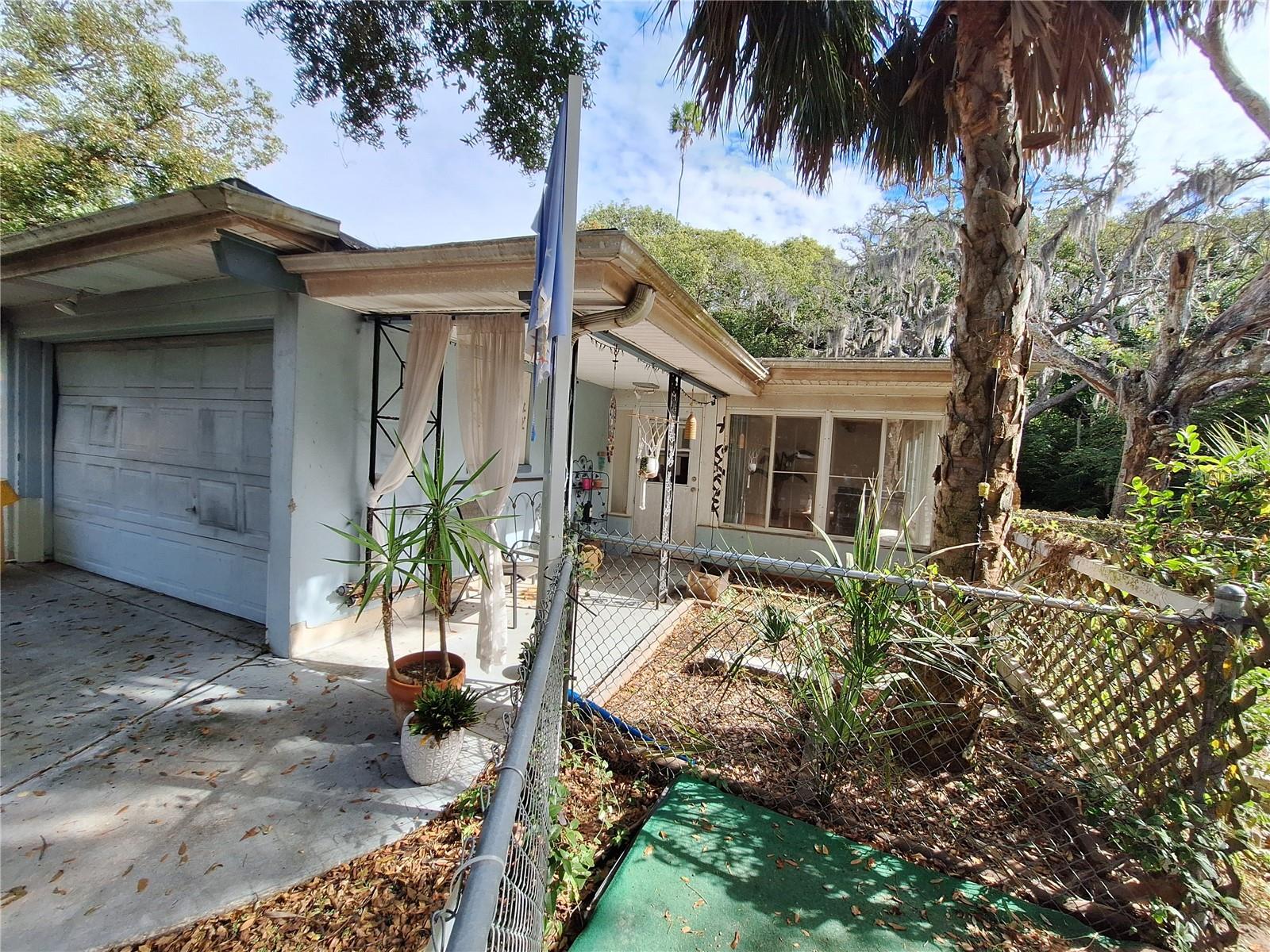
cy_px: 476
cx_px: 635
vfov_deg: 89.9
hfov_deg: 106.2
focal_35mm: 13
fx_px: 477
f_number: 2.2
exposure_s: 1/951
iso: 40
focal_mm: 1.74
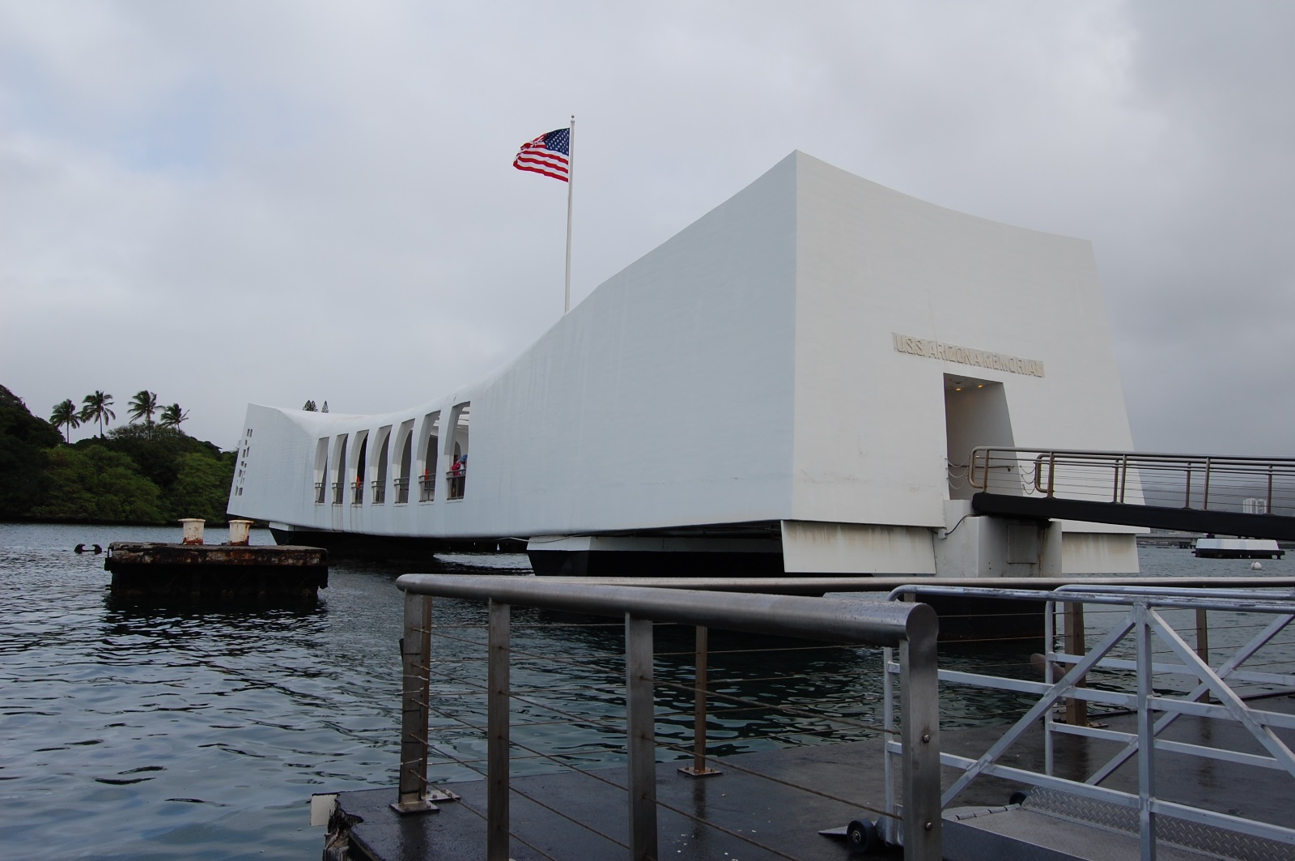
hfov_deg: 67.4
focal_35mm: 27
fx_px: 970
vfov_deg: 47.8
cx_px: 648
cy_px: 430
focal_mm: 18
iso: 200
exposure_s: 1/250
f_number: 8
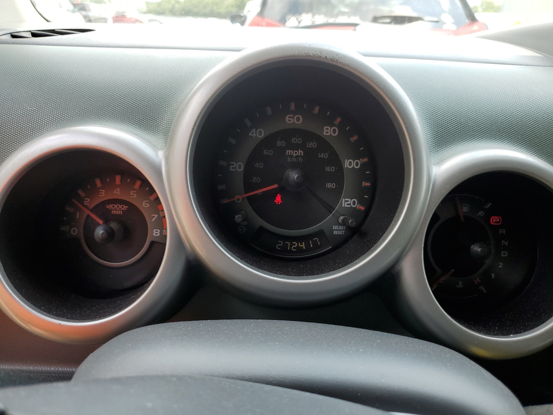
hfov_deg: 67.3
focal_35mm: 26
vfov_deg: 53.1
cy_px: 208
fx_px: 415
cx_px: 276
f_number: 1.5
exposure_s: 1/357
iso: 50
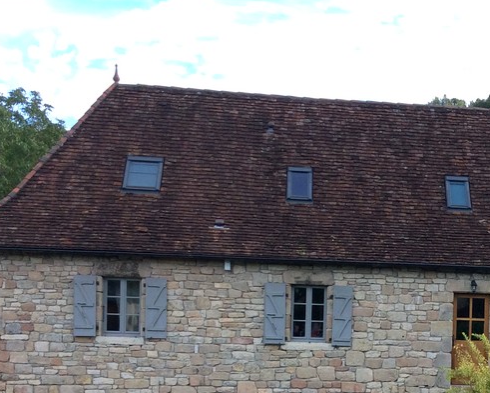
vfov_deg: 23.0
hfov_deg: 28.2
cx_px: 422
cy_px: 344
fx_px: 943
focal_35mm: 65
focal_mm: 3.3
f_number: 2.4
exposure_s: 1/411
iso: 32
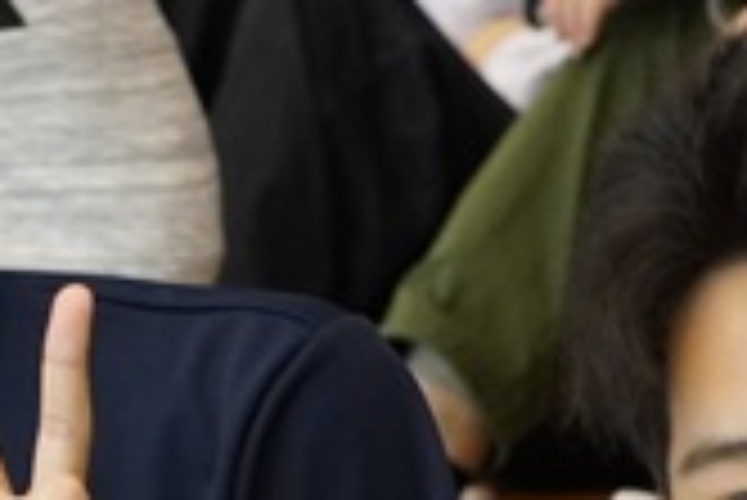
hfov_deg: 5.4
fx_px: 7871
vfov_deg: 3.6
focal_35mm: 379
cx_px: -261
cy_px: 545
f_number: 4.5
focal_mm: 56
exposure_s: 1/50
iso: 1600
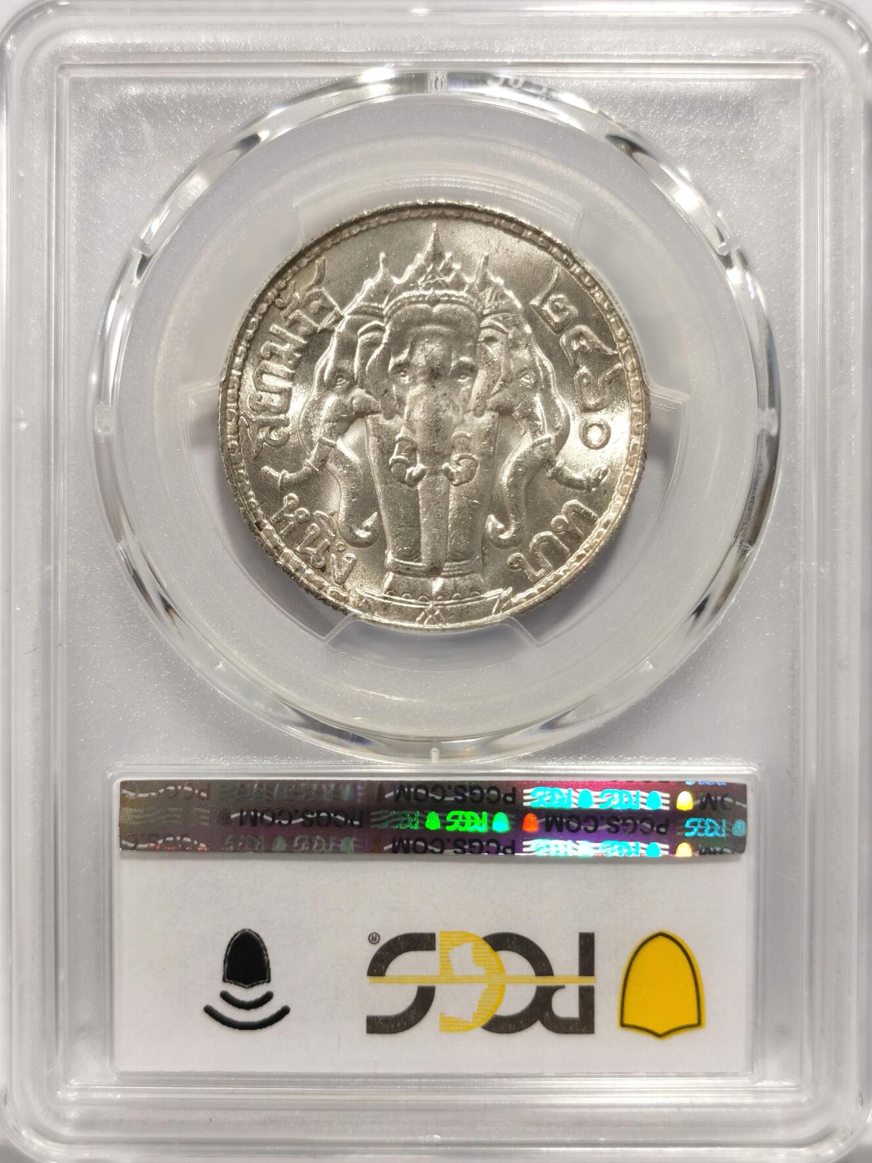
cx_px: 437
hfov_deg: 26.6
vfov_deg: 34.9
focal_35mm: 55
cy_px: 582
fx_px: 1847
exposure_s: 1/100
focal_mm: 5.56
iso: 80
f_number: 16
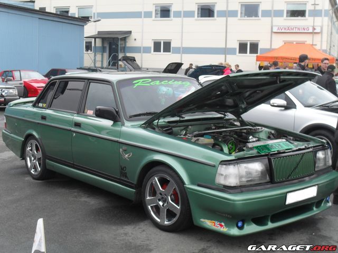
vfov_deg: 29.7
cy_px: 126
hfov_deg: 38.9
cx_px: 169
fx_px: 478
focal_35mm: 49
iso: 100
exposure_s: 1/180
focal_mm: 8.7
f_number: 3.9
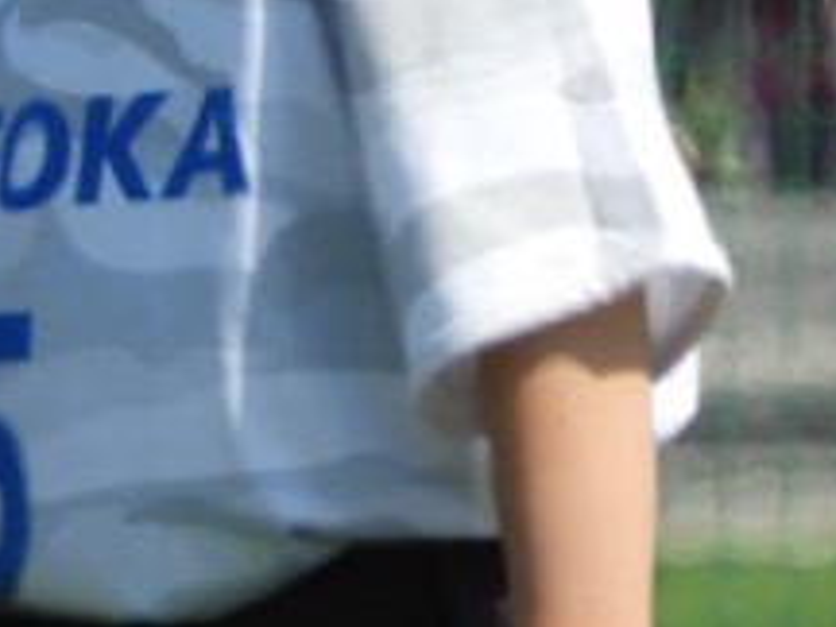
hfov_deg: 0.4
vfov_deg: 0.3
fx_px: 114692
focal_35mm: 4749
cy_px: 213
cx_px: 329
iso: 100
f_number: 5.6
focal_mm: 143.3
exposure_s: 1/500
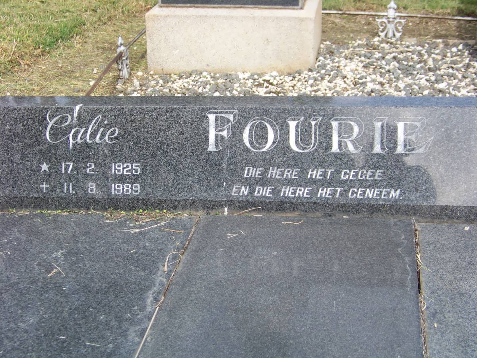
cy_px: 179
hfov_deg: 31.2
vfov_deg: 23.7
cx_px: 238
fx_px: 854
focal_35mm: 62
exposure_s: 1/400
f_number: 3.2
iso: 64
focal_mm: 10.5
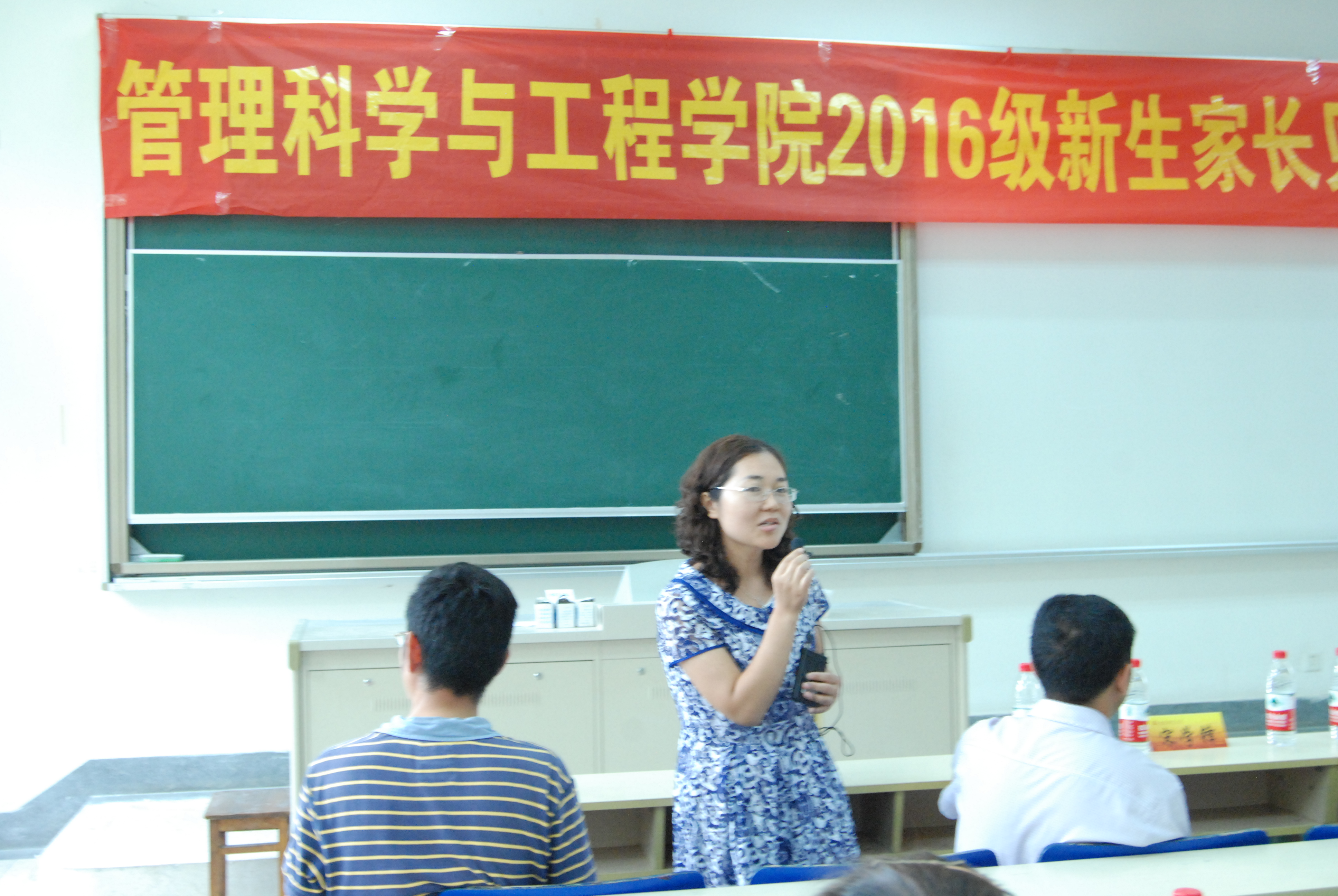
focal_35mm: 42
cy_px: 448
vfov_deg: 32.0
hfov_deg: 46.3
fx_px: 1563
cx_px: 669
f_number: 6.3
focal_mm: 28
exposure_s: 1/30
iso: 1600
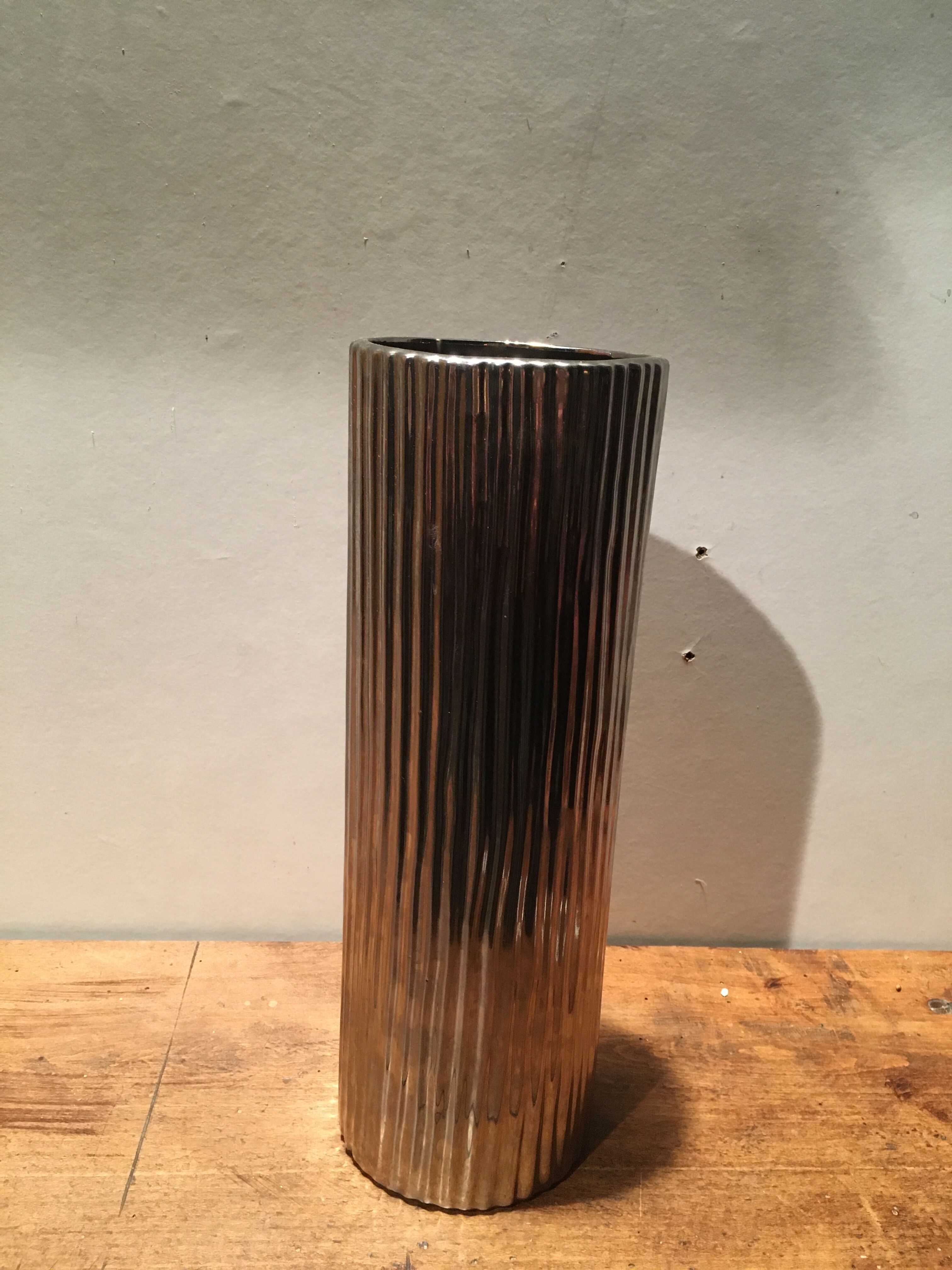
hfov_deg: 48.2
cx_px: 476
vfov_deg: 61.7
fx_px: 1063
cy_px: 635
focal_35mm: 29
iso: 200
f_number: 2.2
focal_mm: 4.15
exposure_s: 1/25
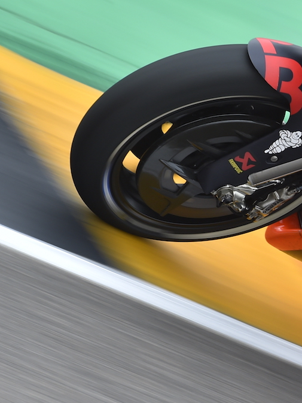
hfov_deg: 0.9
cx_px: 562
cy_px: 207
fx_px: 19118
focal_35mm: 1644
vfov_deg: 1.2
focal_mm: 600
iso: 250
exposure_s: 1/320
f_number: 10
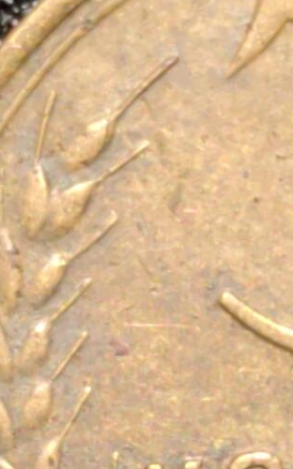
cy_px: 376
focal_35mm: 355
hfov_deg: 3.7
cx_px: 376
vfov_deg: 5.9
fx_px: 4541
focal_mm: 5.75
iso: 80
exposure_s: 1/100
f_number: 2
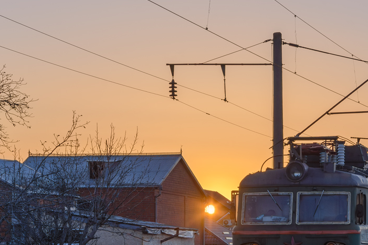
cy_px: 197
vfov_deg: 7.5
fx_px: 1860
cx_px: 325
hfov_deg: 11.2
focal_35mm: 182
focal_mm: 85
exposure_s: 1/640
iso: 400
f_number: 8
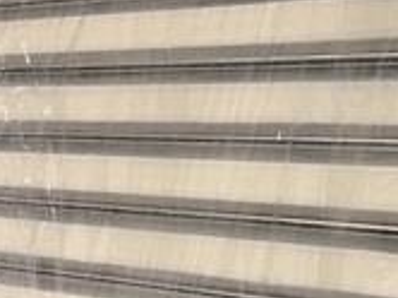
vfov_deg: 10.5
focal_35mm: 140
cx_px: 177
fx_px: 1607
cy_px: -19
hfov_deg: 14.1
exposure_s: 1/100
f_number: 2.2
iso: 32
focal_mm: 4.15
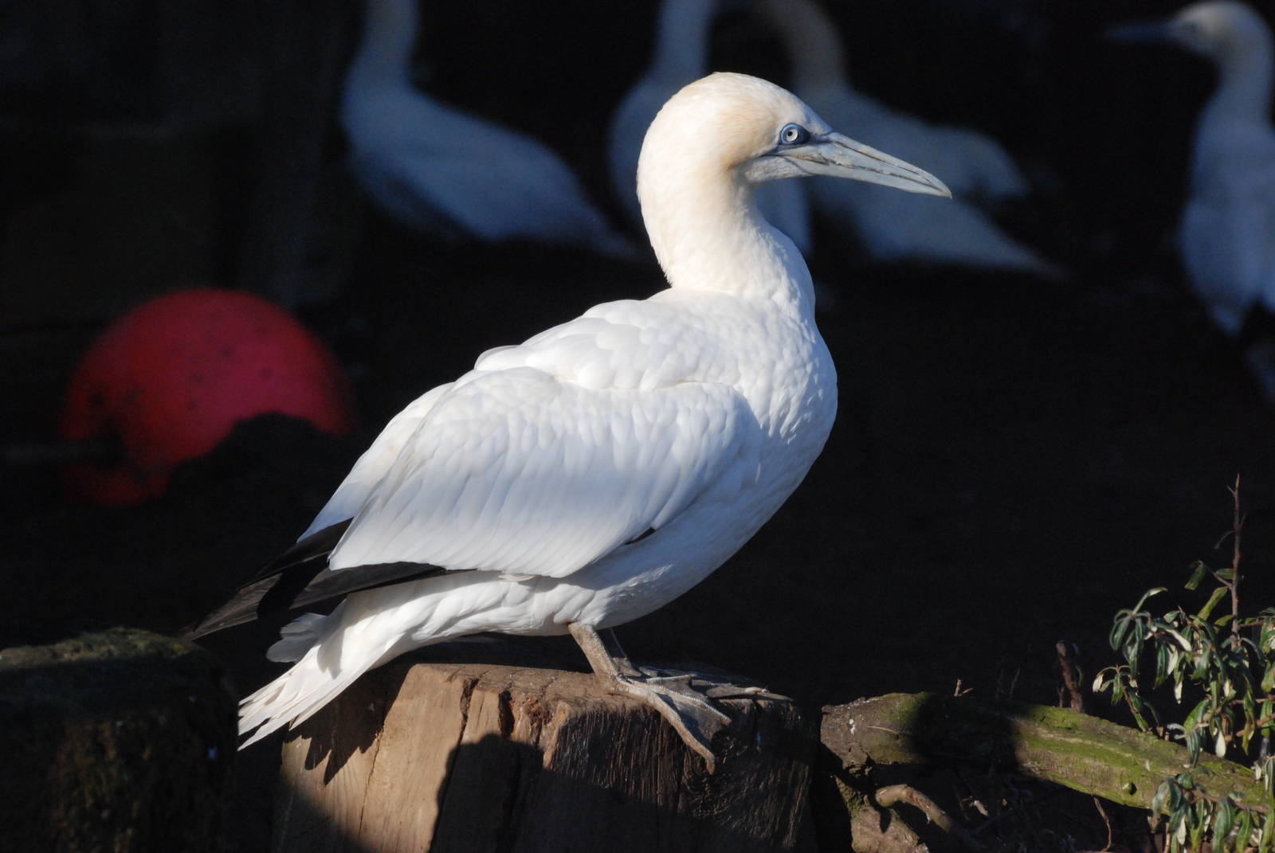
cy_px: 426
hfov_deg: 9.1
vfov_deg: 6.1
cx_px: 638
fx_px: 7978
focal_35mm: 225
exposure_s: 1/2500
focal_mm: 150
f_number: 6.3
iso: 1000
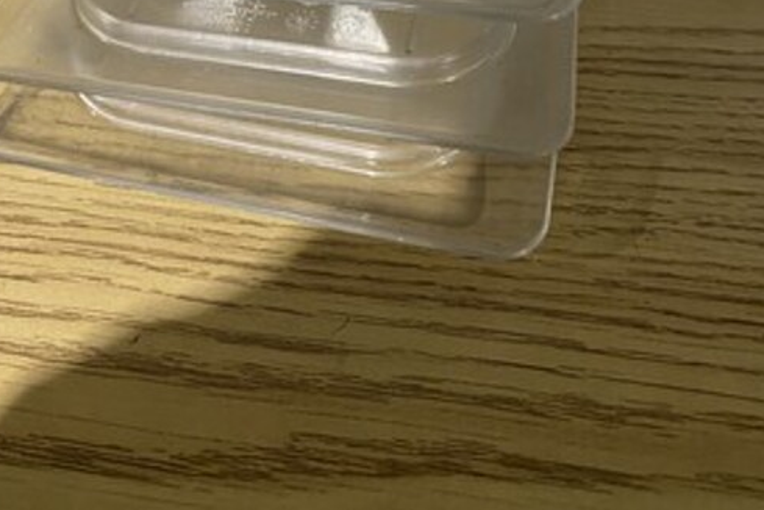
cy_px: -120
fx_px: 955
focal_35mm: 45
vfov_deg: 26.2
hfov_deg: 43.6
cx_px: 381
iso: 320
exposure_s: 1/60
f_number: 1.8
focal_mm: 4.25
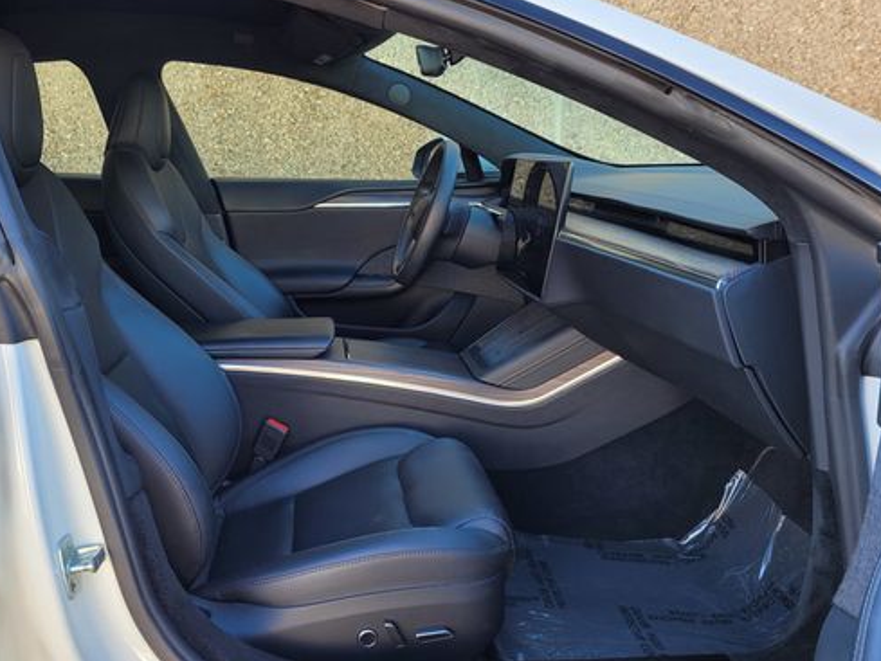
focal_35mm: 34
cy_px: 317
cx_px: 312
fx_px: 866
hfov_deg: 53.1
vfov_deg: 41.8
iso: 40
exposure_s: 1/133
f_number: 1.8
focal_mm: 5.4
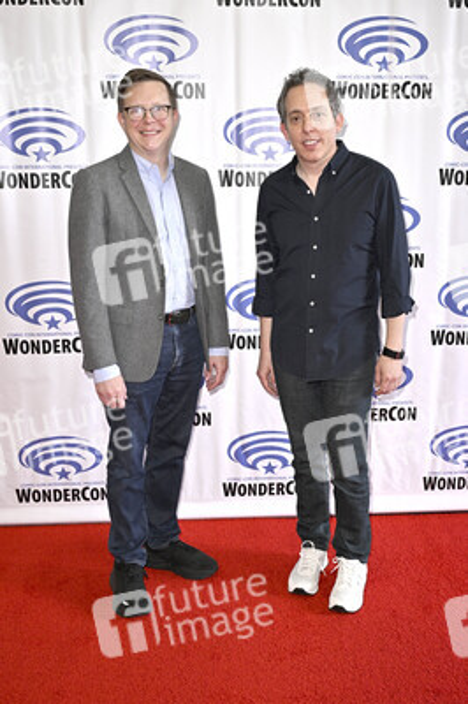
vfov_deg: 53.2
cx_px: 234
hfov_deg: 36.8
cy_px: 352
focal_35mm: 36
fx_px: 703
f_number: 5
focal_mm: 36
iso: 1250
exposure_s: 1/250
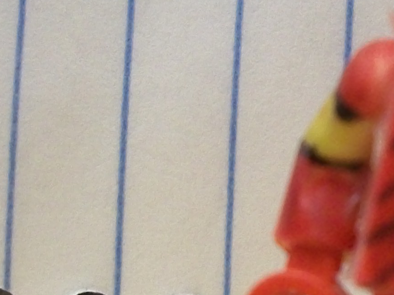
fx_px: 1536
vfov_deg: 11.0
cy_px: 88
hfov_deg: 14.1
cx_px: 485
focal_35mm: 135
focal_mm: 5.7
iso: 160
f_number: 2.9
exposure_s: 1/20
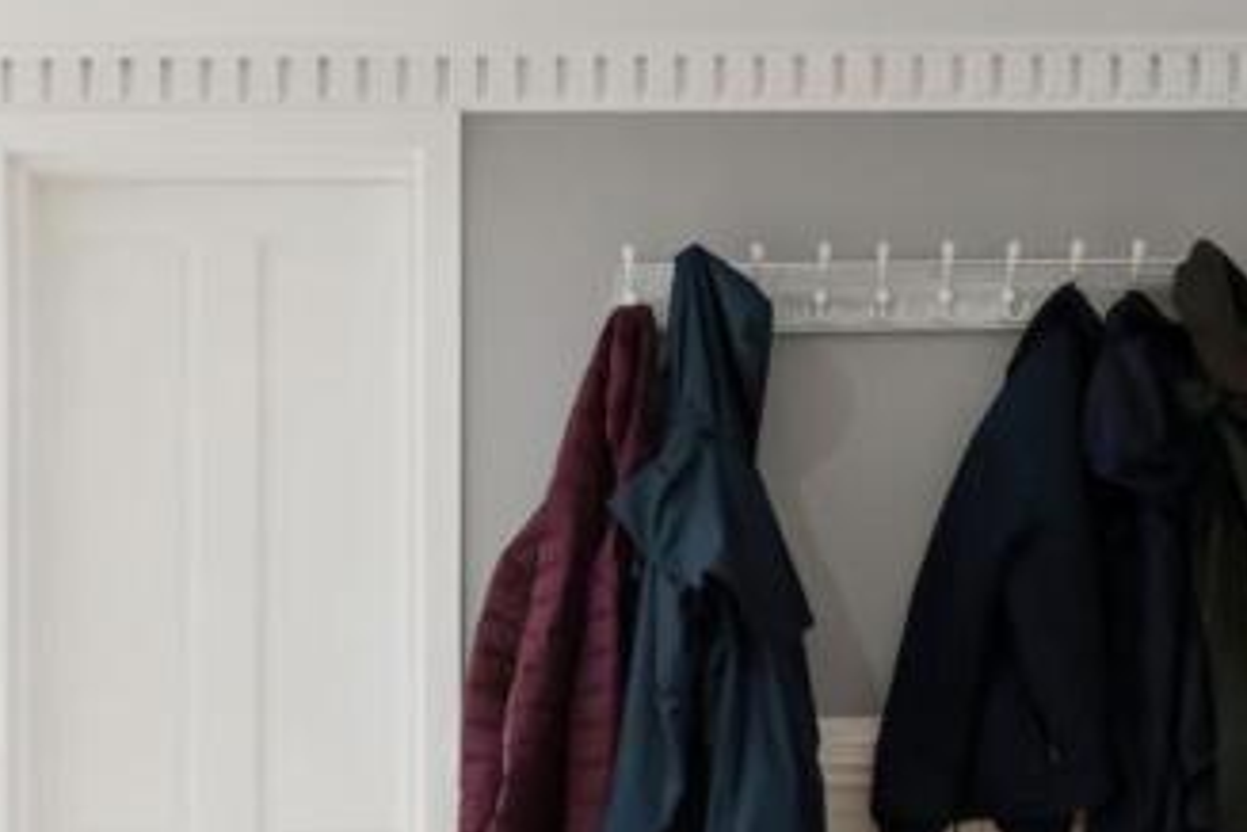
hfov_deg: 41.1
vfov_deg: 27.2
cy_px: 723
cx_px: 616
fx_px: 1663
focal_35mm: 48
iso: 3200
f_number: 3.5
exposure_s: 1/80
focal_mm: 16
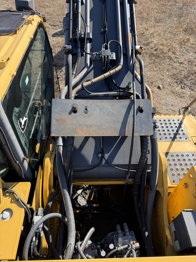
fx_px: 181
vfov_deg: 71.6
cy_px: 131
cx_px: 98
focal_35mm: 24
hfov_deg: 56.8
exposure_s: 1/967
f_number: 1.78
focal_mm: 6.76
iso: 80
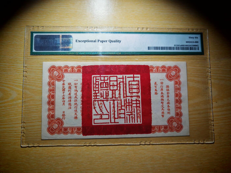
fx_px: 180
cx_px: 116
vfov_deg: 51.4
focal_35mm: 27
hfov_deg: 65.3
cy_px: 86
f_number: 1.6
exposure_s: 1/100
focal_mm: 7.62
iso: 320
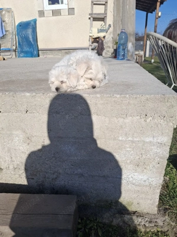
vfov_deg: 69.4
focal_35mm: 25
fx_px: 170
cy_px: 118
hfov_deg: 54.9
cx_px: 88
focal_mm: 4.69
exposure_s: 1/3333
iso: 32
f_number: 1.8
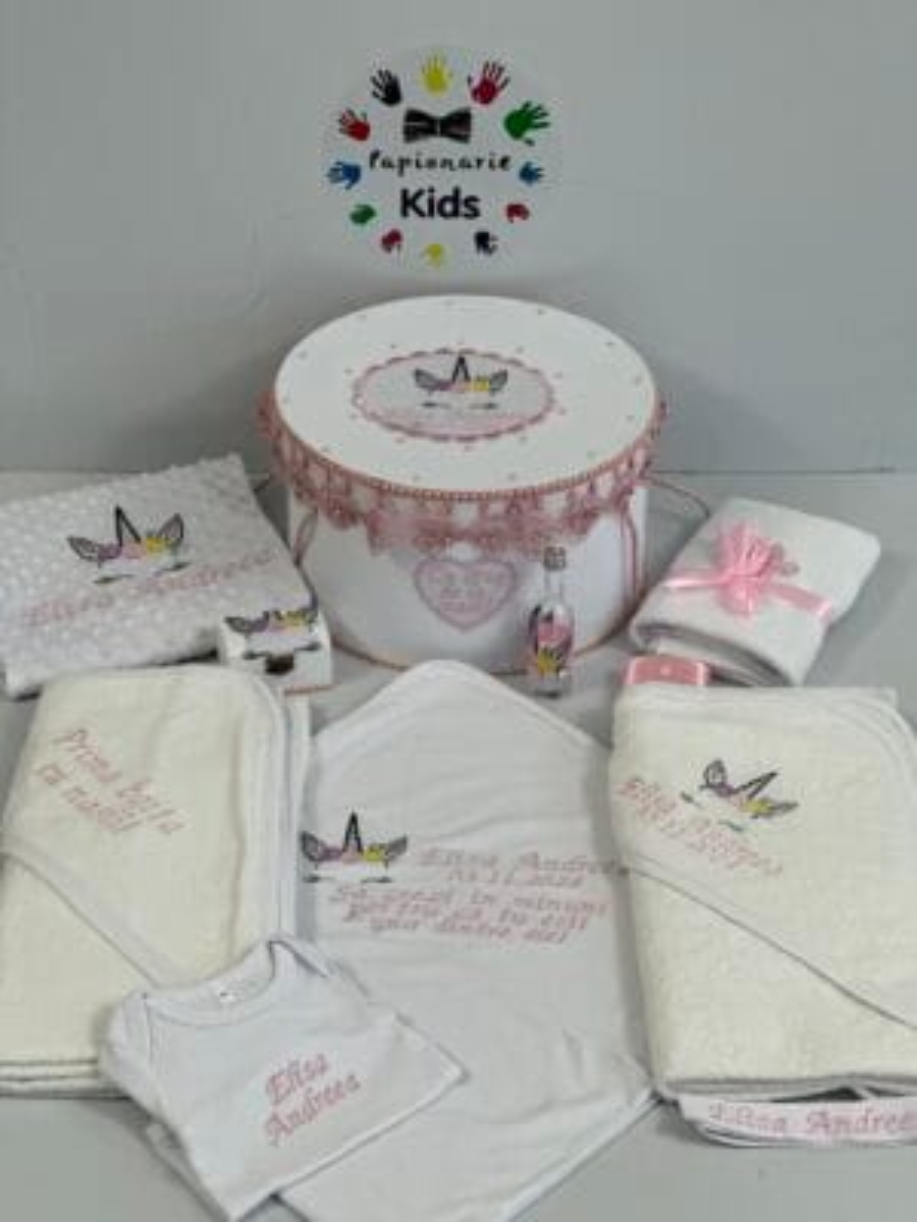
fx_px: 2720
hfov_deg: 19.1
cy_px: 611
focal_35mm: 77
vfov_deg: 25.3
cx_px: 458
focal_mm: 9
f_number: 2.8
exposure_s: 1/100
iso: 160
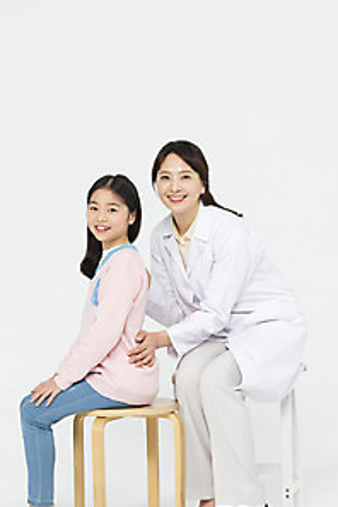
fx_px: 1479
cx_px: 143
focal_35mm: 105
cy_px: 234
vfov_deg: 19.5
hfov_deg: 13.0
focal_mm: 78
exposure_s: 1/100
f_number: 16
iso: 100
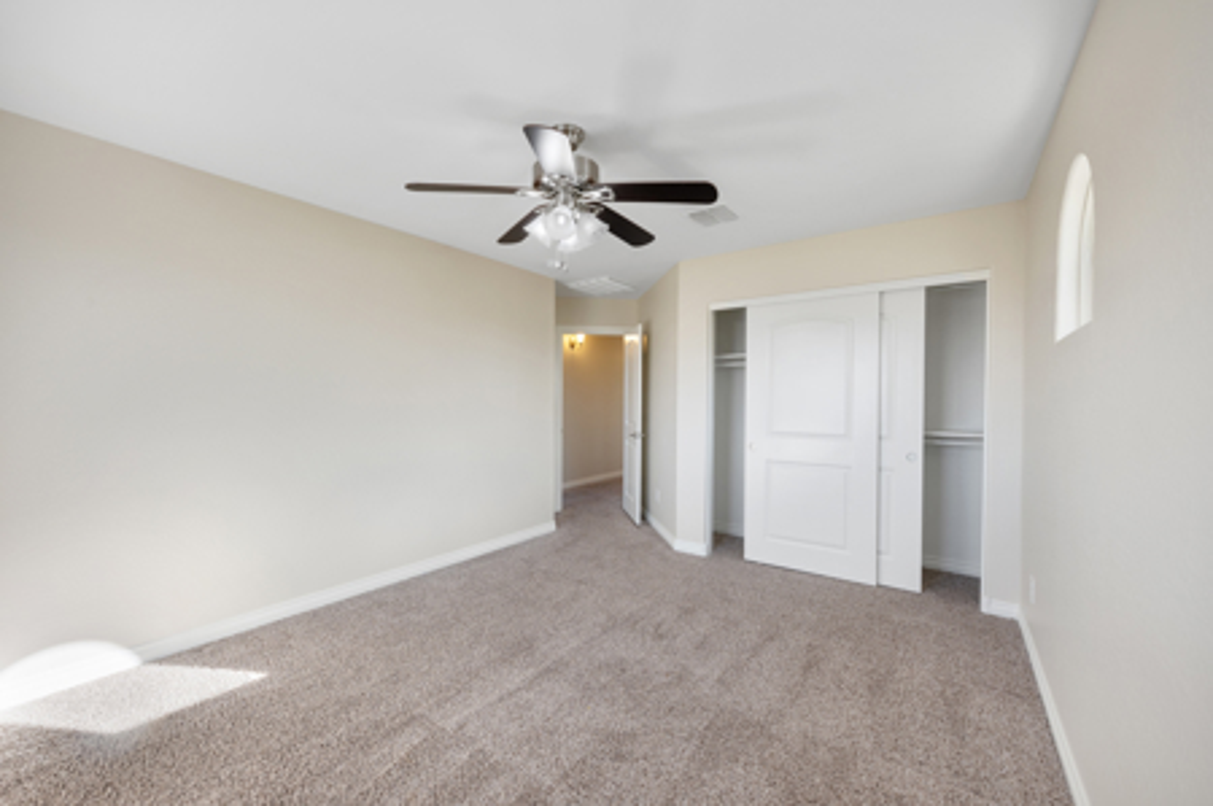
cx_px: 606
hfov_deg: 104.3
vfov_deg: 81.1
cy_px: 403
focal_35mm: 14
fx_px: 471
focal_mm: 14
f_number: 9
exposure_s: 1/3
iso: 320
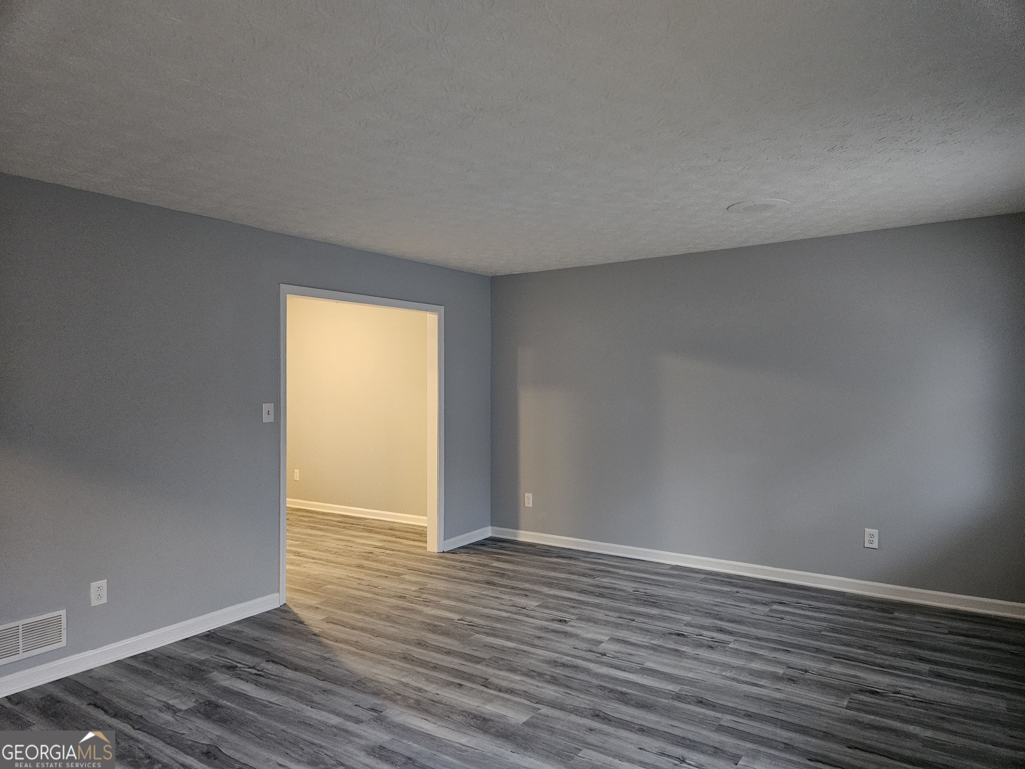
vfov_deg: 58.9
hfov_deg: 73.9
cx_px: 512
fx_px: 681
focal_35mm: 23
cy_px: 384
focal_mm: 5.4
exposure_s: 1/60
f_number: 1.8
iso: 800
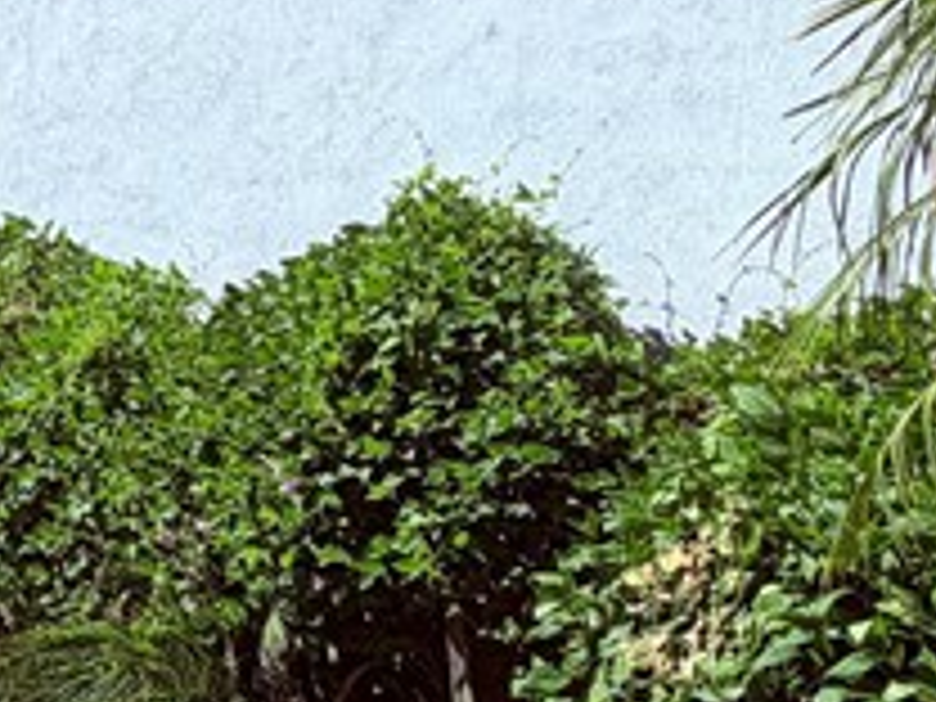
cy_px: 508
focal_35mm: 69
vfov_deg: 21.2
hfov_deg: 22.5
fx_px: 1866
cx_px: -508
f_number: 2.2
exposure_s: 1/770
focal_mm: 2.22
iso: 25
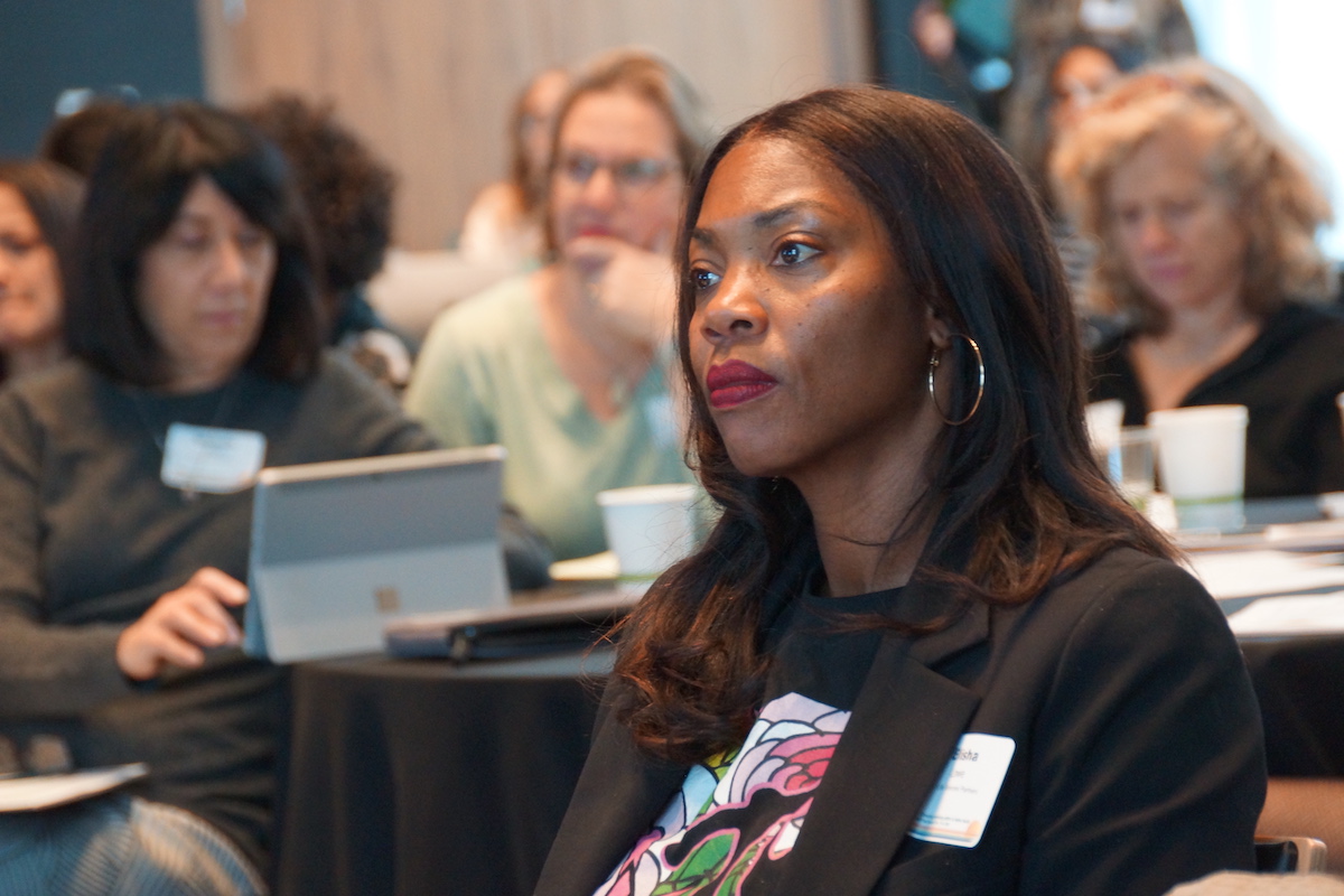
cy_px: 448
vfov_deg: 7.6
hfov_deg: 11.4
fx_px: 6719
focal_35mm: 180
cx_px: 672
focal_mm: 120
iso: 1600
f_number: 5.6
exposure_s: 1/40
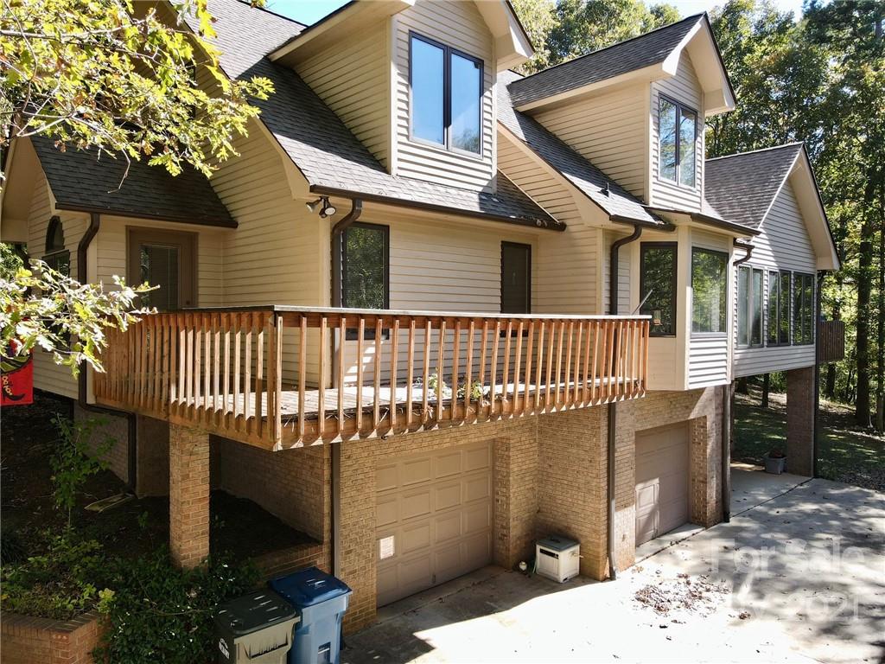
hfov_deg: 71.6
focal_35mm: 24
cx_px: 442
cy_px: 332
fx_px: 614
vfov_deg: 56.8
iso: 100
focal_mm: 4.5
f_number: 2.8
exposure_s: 1/120
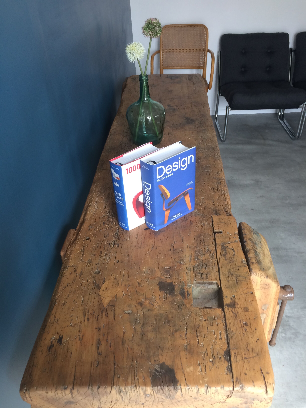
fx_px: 342
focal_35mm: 29
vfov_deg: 61.7
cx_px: 153
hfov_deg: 48.2
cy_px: 204
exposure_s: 1/33
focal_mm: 4.15
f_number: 2.2
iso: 50
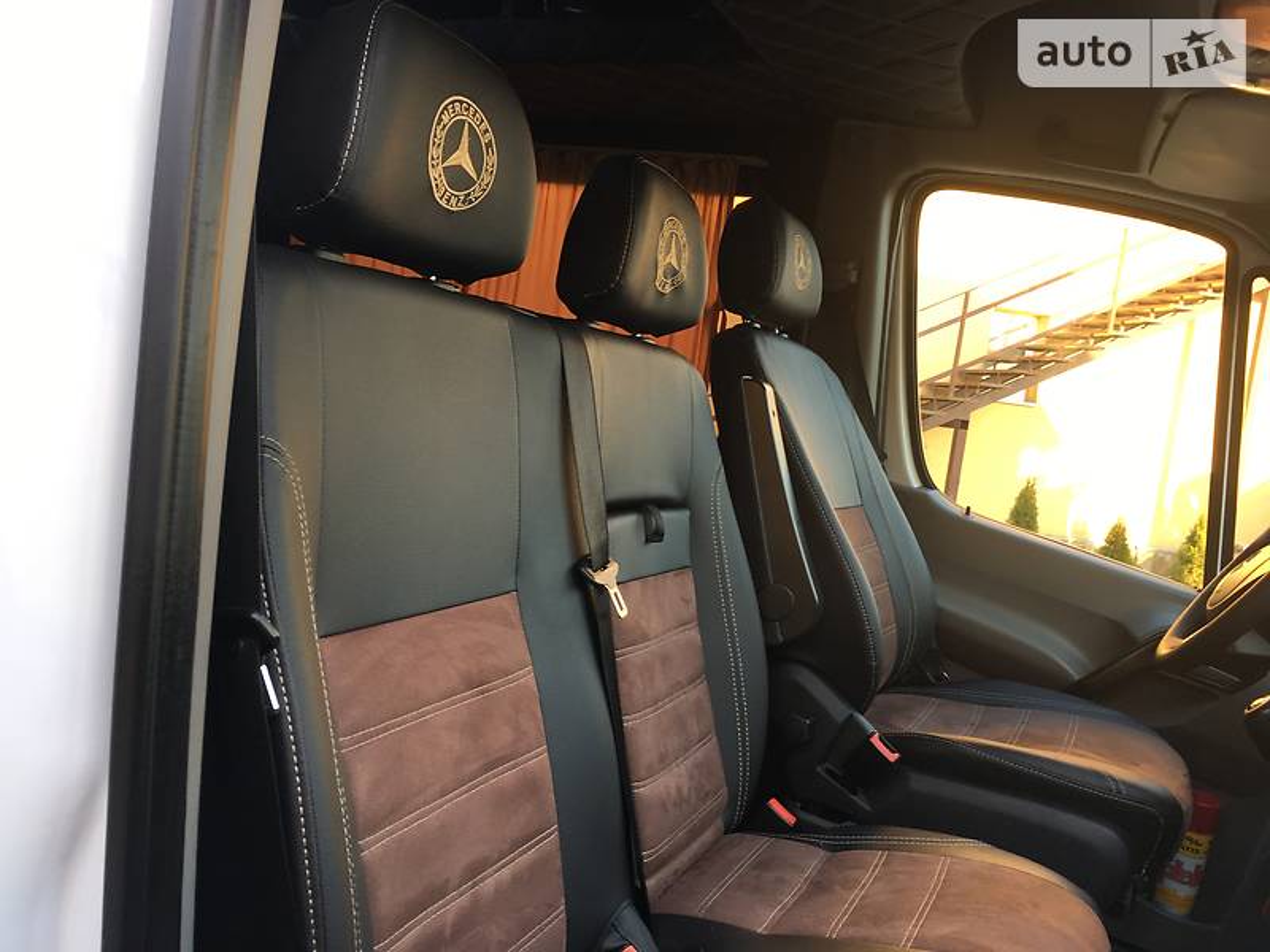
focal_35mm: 29
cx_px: 635
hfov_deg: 61.7
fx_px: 1064
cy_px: 476
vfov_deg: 48.2
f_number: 2.2
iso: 25
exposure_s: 1/50
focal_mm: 4.2
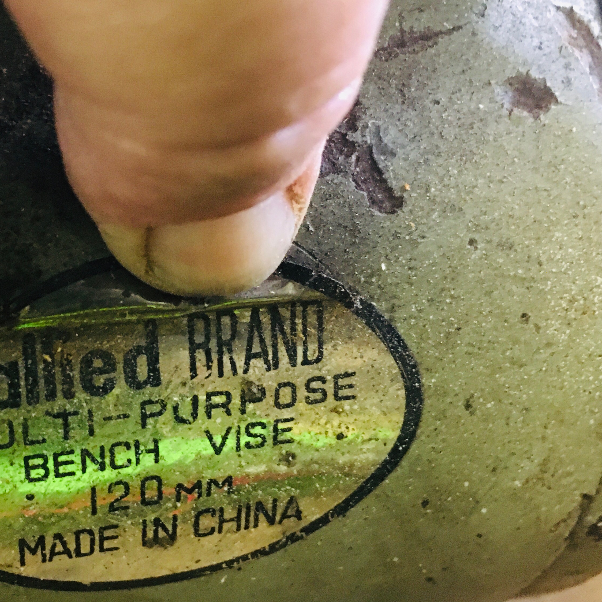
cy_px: 280
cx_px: 152
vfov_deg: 36.8
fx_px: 905
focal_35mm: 46
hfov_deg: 36.0
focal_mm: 4.15
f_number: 2.2
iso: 320
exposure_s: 1/15
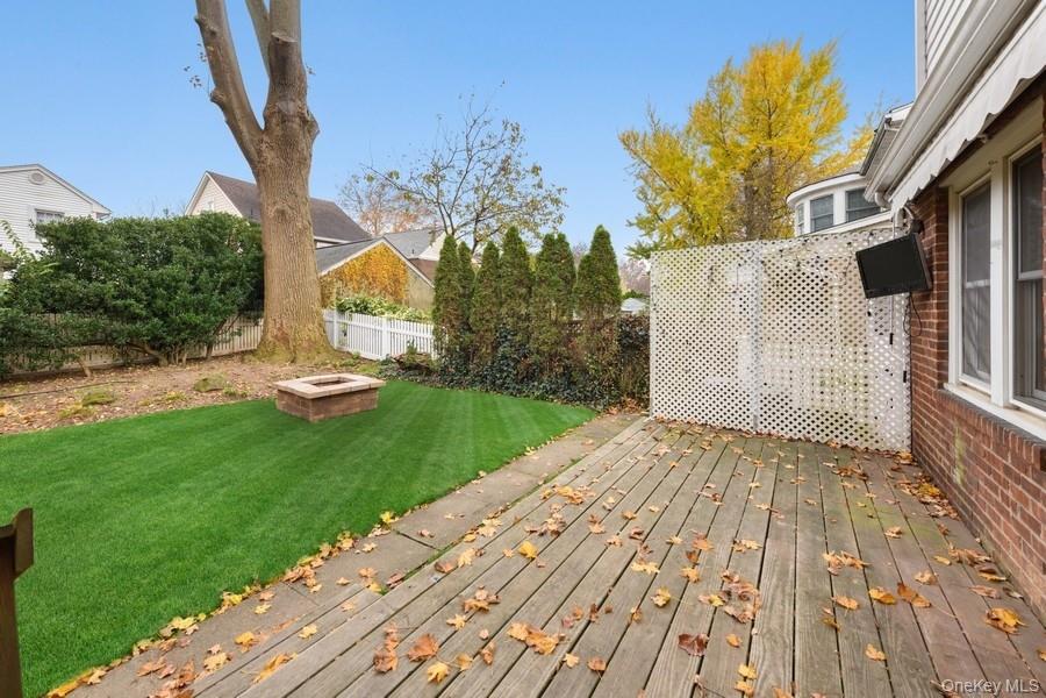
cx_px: 523
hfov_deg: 104.3
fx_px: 407
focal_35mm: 14
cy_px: 349
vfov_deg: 81.2
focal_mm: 14
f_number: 8
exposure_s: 1/30
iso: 280
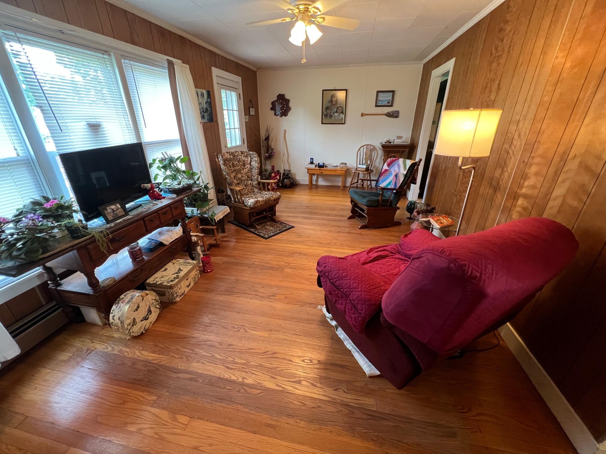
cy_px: 227
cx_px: 303
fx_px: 228
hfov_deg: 106.2
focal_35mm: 13
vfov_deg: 89.9
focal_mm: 1.57
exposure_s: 1/60
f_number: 1.8
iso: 320
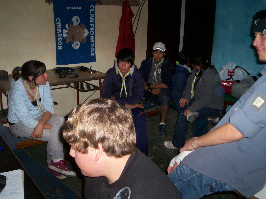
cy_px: 100
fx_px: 277
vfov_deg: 39.7
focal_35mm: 36
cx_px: 133
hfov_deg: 51.4
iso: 140
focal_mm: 5.9
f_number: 4.5
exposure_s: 1/64
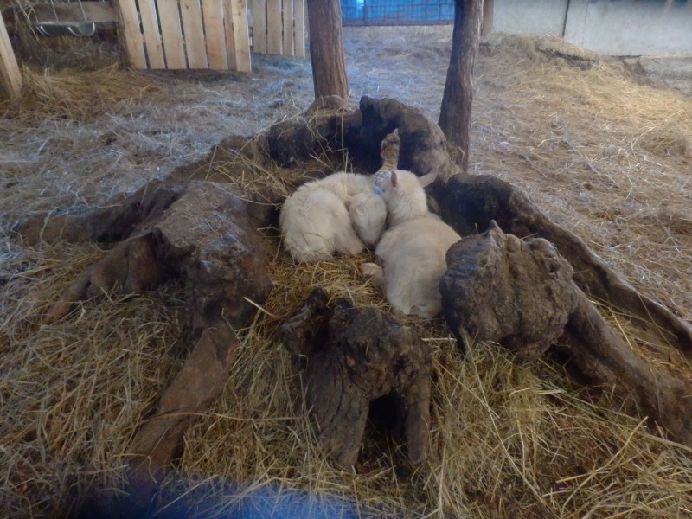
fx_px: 480
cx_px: 346
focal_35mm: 24
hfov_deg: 71.6
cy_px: 260
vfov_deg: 56.8
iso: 1600
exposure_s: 1/13
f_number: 3
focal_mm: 4.2
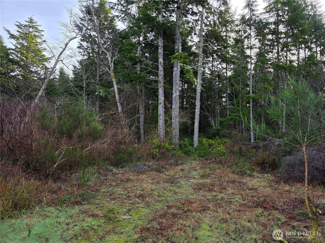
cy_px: 122
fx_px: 216
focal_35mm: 23
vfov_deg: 58.9
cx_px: 162
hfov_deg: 73.9
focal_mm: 6.3
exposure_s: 1/359
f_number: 1.7
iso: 40
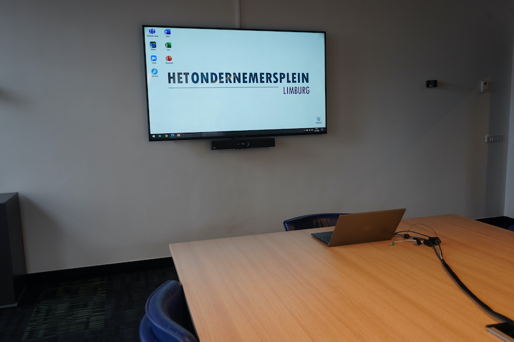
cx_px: 257
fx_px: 414
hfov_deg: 63.7
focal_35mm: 29
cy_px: 171
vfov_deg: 44.9
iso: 400
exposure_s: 1/160
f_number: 4
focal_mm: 29
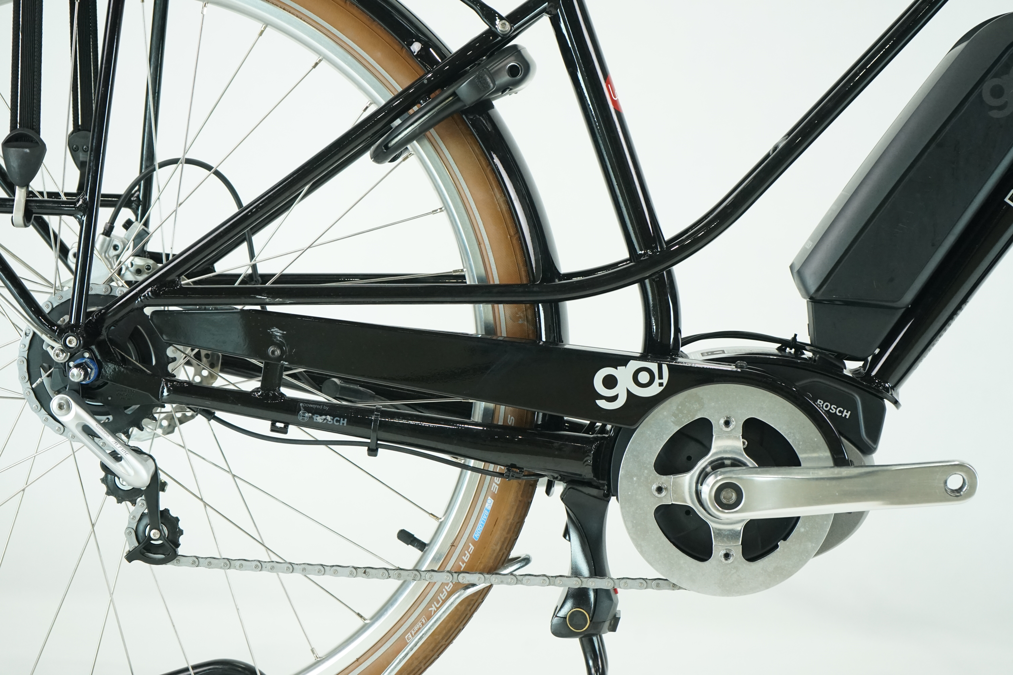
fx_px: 1970
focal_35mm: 70
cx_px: 506
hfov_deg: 28.8
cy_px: 338
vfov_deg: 19.5
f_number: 6.3
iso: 2500
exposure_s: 1/200
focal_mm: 70
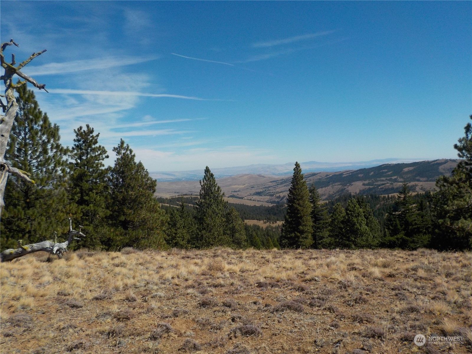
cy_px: 177
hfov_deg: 60.0
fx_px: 409
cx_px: 236
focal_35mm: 30
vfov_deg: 46.8
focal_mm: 4.1
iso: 125
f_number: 6.6
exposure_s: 1/500
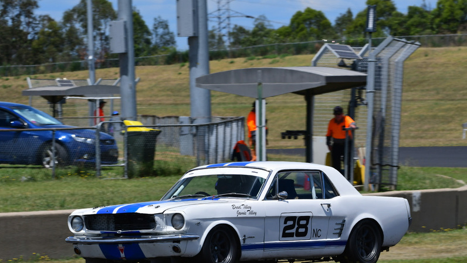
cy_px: 145
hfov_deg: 6.8
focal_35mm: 316
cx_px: 234
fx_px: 3914
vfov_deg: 3.8
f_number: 10
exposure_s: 1/640
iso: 200
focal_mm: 200
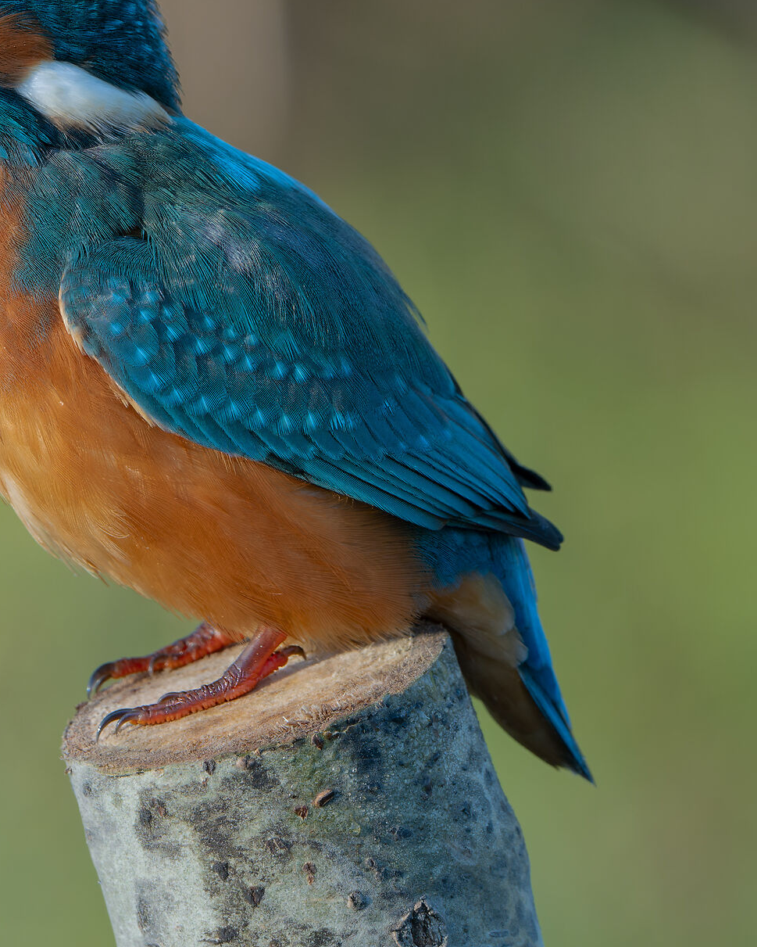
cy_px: 397
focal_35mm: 1116
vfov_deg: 1.7
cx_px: 45
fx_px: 31250
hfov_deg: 1.4
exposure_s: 1/200
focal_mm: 600
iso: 1600
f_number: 11
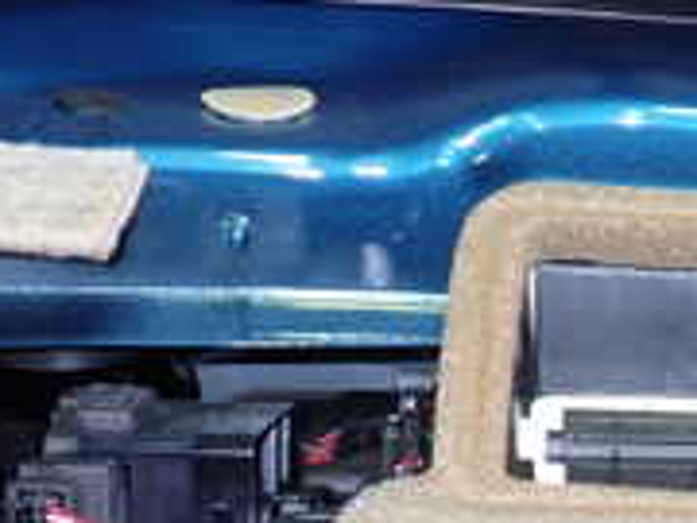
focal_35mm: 100
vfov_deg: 14.6
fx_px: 2014
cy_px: 469
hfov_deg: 17.2
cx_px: 1115
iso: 200
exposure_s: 1/30
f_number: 2.3
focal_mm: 5.4
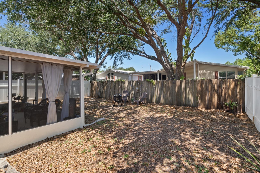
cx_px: 130
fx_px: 123
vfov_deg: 70.4
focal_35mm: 17
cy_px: 86
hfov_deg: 93.3
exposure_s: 1/15
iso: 320
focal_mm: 17
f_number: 9
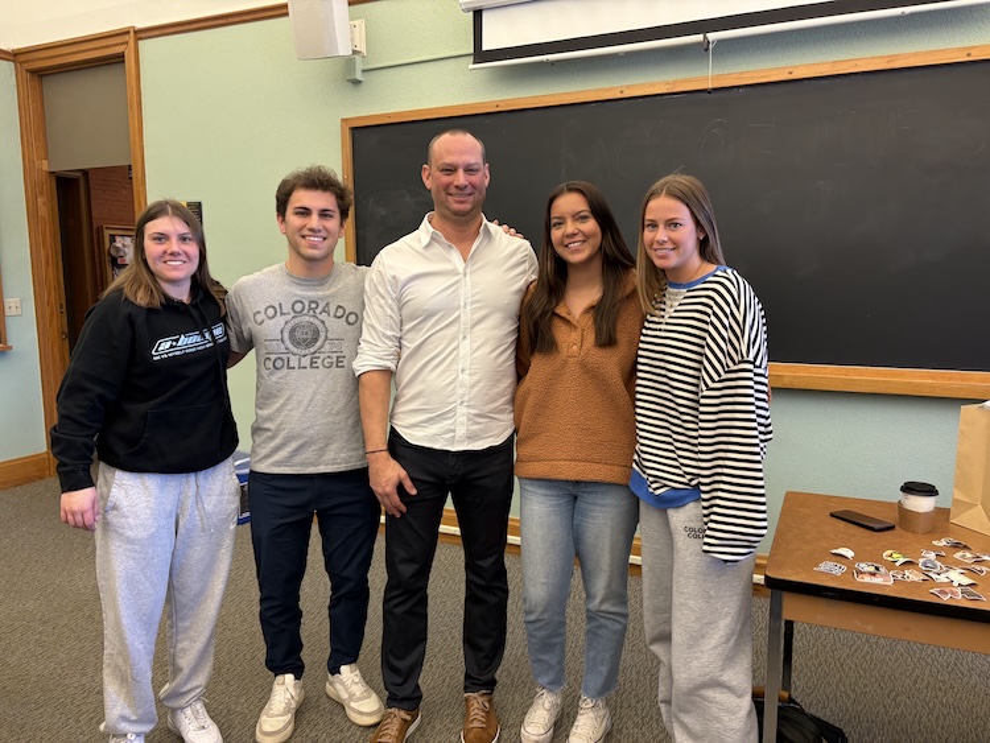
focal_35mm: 26
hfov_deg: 67.3
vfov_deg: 53.1
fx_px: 744
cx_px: 495
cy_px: 372
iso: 160
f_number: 1.6
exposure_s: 1/60
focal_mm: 5.96
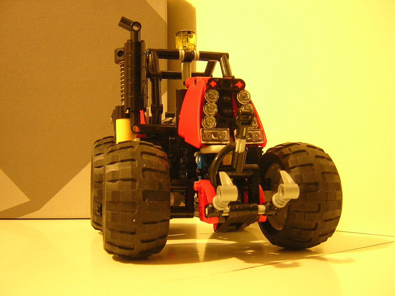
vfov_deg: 39.7
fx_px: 411
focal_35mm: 36
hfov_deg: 51.4
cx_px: 198
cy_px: 148
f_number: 2.6
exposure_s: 1/2.4
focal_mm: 4.7
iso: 400
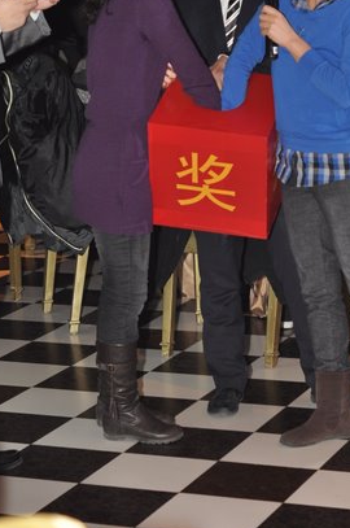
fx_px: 1727
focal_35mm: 118
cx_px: 238
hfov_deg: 11.6
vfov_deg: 17.3
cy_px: 150
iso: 400
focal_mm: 50
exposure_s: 1/60
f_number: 4
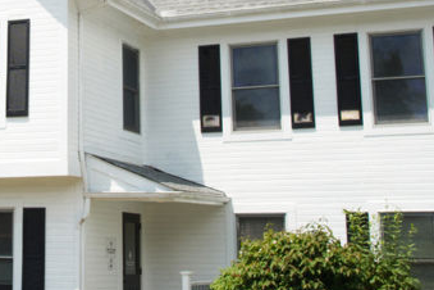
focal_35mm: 85
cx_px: 5
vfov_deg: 15.7
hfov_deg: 23.0
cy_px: -5
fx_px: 1025
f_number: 3.5
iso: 200
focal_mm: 18
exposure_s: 1/5000
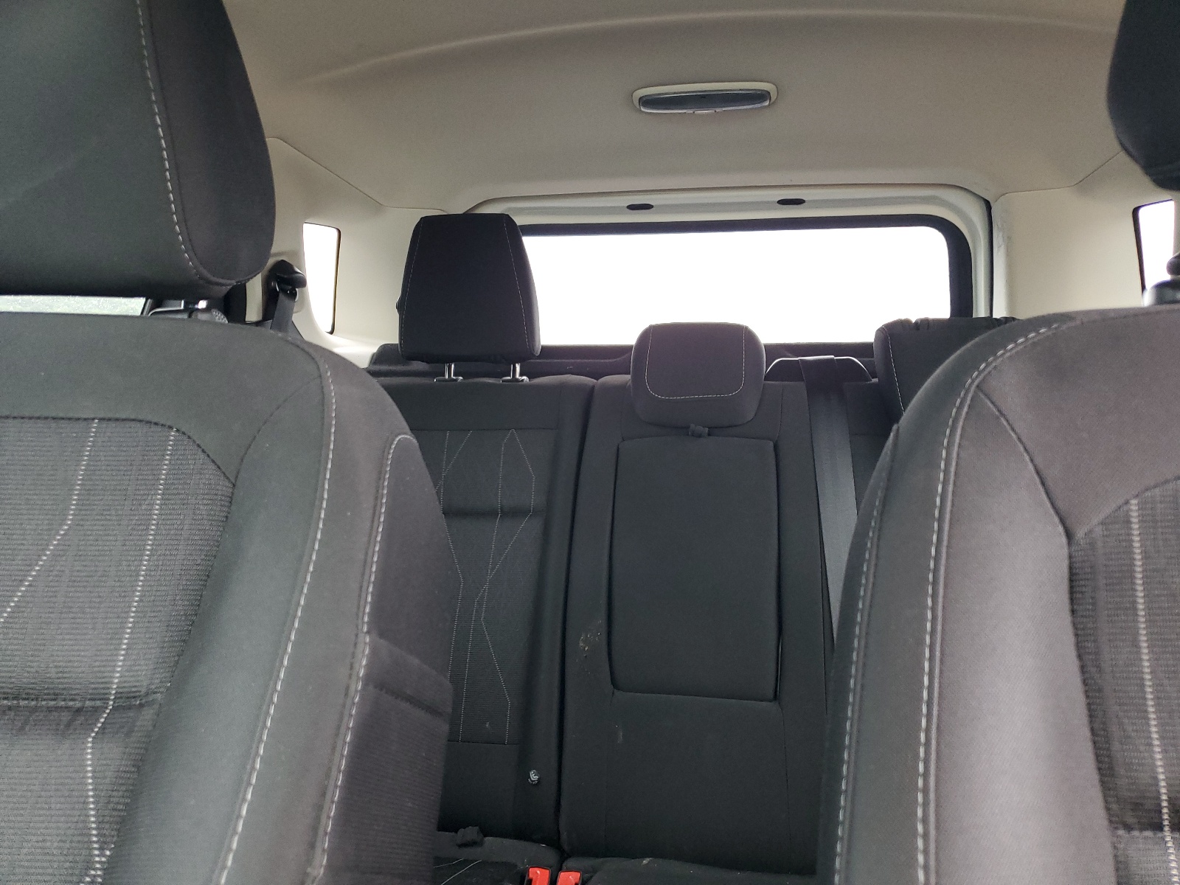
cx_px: 590
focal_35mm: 26
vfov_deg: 53.1
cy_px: 442
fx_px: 886
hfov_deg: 67.3
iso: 150
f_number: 1.5
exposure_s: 1/60.2
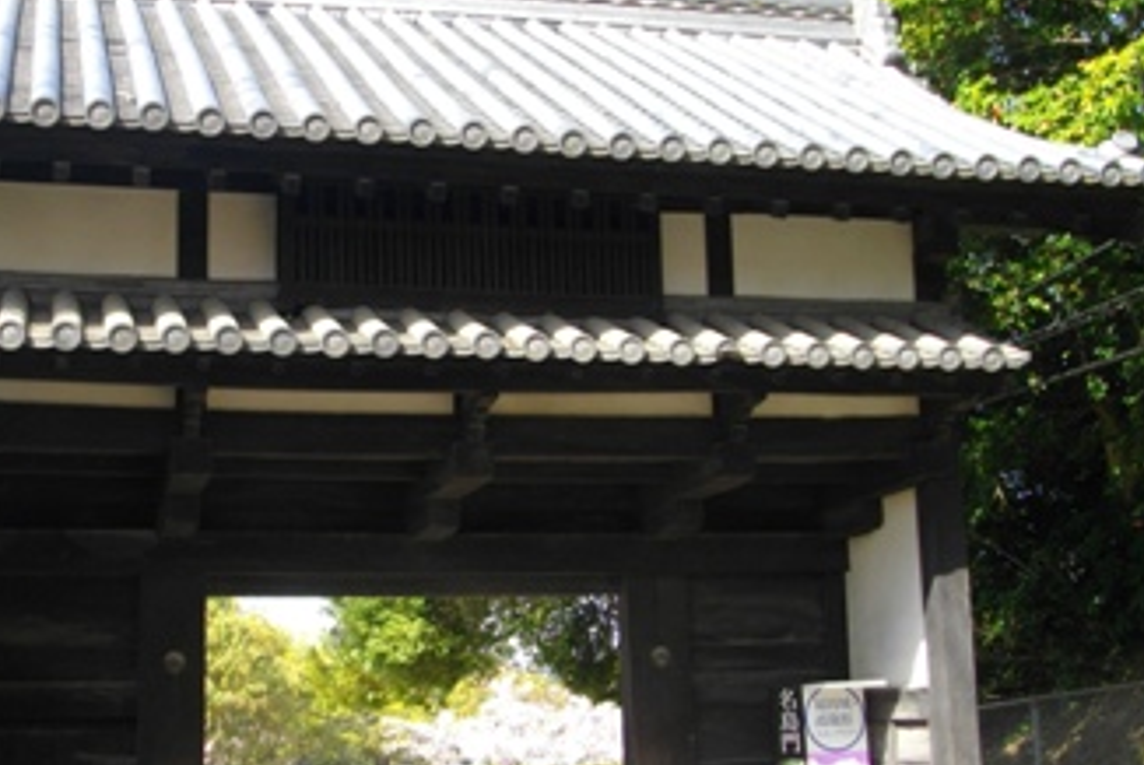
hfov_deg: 38.7
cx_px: 460
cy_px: 391
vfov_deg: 26.5
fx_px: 1622
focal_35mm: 51
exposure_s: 1/250
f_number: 2.9
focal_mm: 5.7
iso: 100
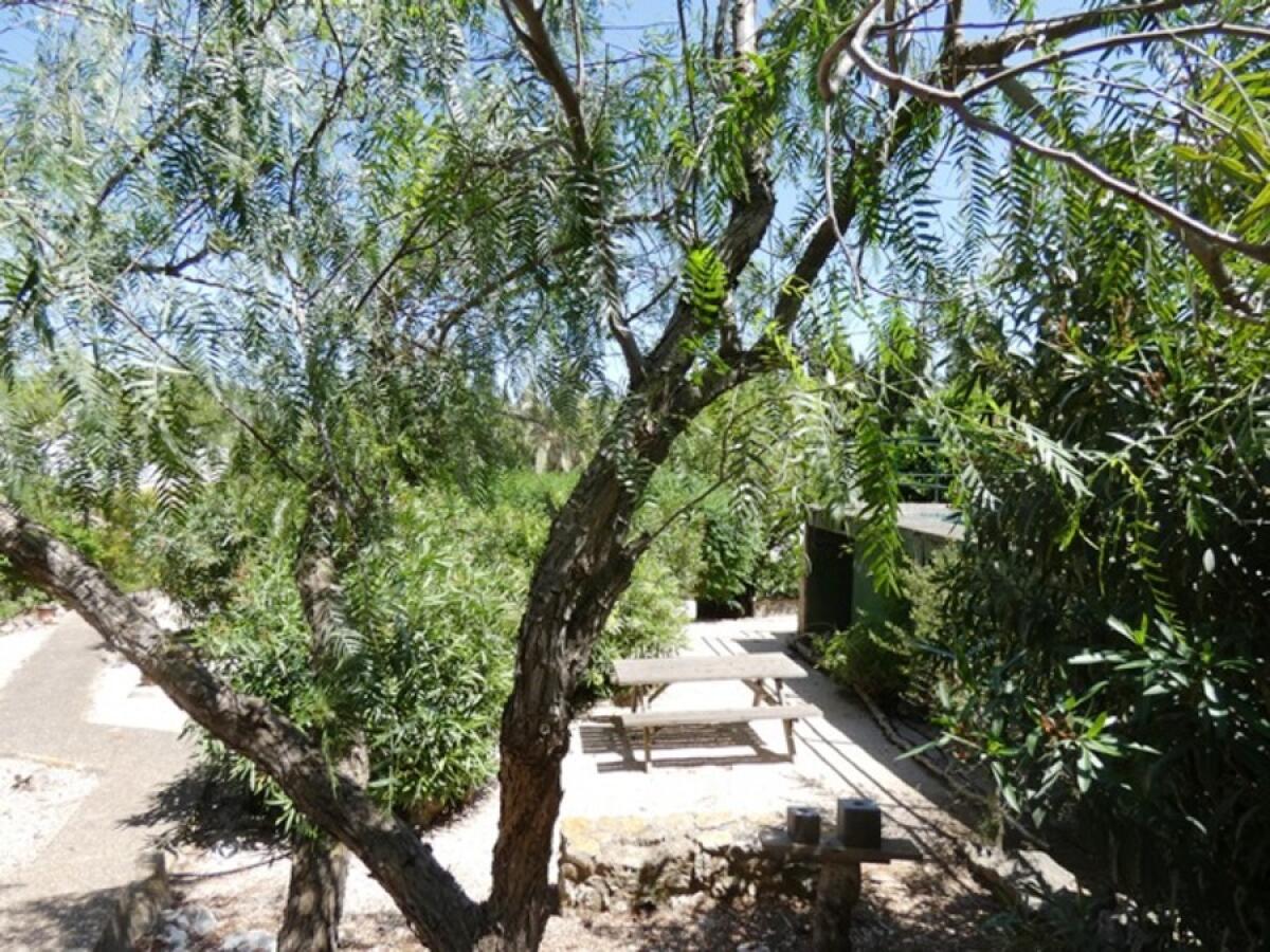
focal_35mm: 20
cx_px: 635
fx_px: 734
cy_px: 476
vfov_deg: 66.0
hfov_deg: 81.7
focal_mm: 3.6
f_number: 2.8
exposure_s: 1/640
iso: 80
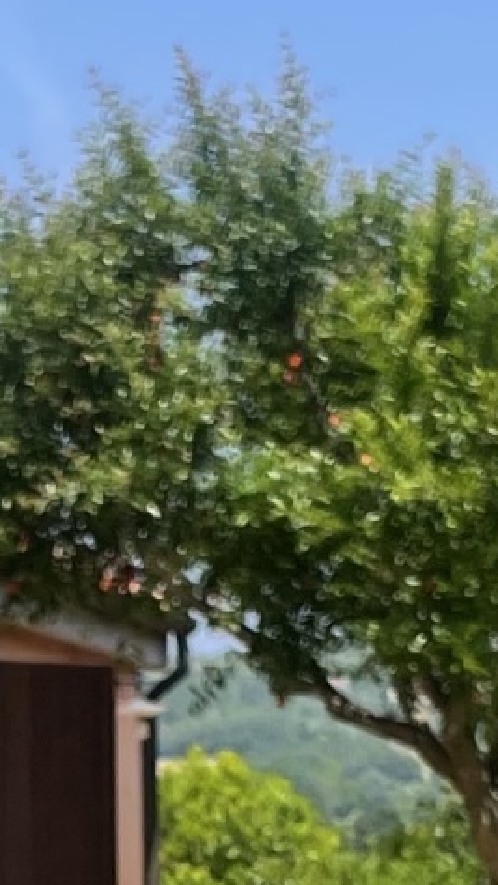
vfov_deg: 13.6
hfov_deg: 7.9
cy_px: 1135
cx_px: -99
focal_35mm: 153
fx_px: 3588
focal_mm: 4.2
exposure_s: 1/5291
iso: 50
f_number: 1.6
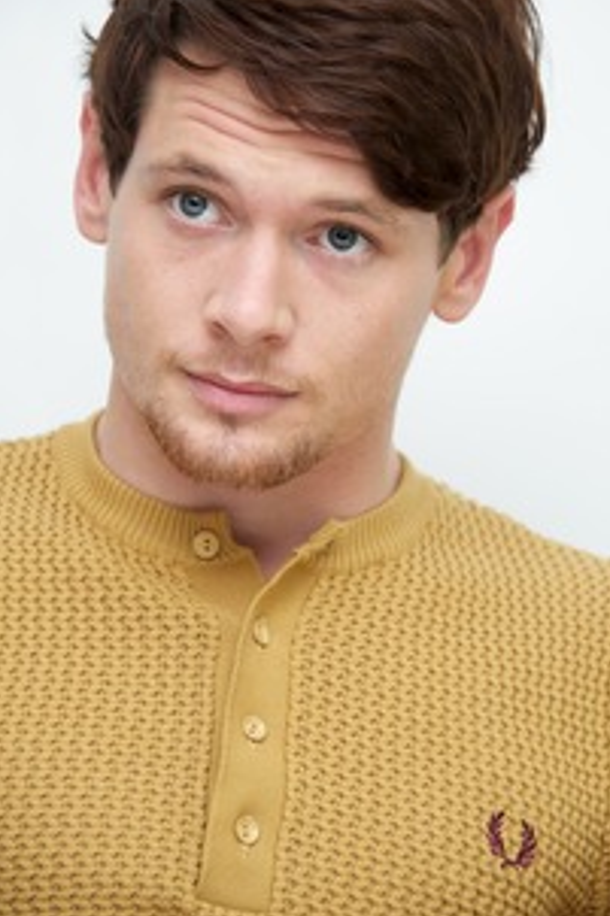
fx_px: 6743
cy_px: 425
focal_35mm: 265
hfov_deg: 5.2
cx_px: 349
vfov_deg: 7.8
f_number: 5.6
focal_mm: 200
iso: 640
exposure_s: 1/60
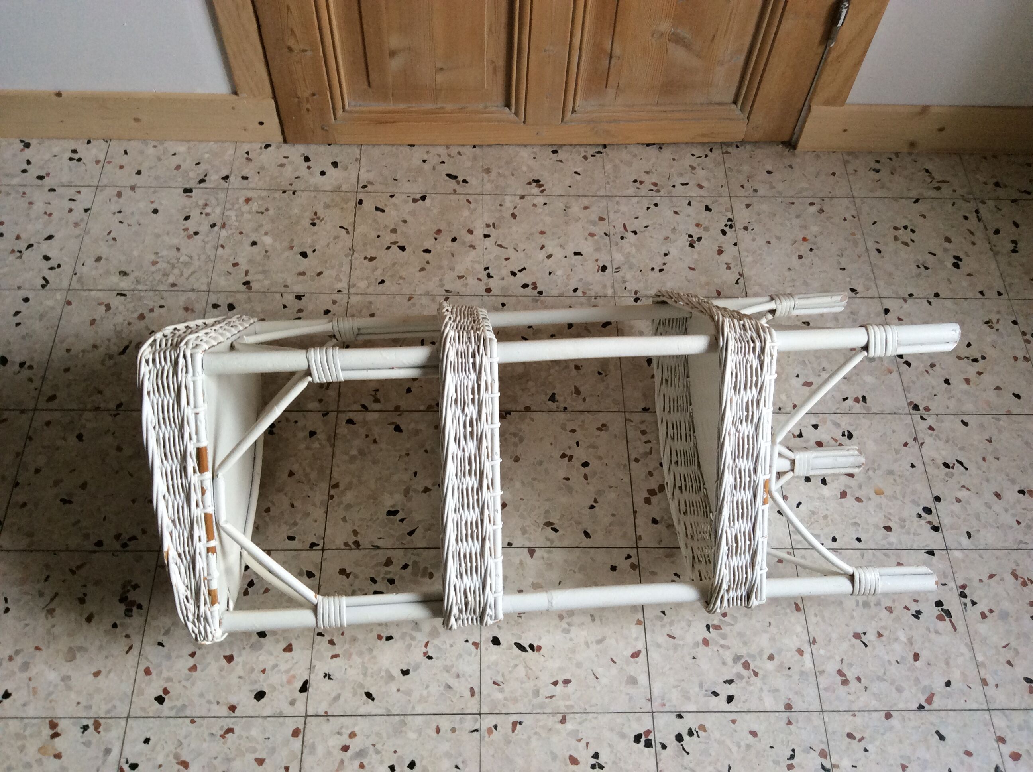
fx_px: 954
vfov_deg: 44.1
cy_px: 386
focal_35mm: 32
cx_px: 516
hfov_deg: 56.9
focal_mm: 3.3
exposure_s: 1/25
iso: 64
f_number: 2.4
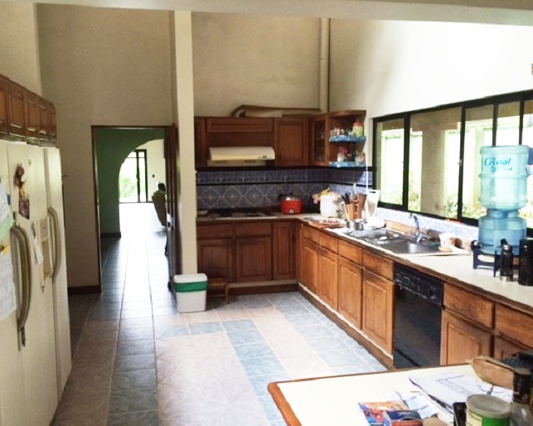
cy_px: 211
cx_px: 247
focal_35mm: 31
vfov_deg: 47.1
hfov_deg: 57.1
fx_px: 489
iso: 50
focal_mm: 4.15
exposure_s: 1/30
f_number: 2.2
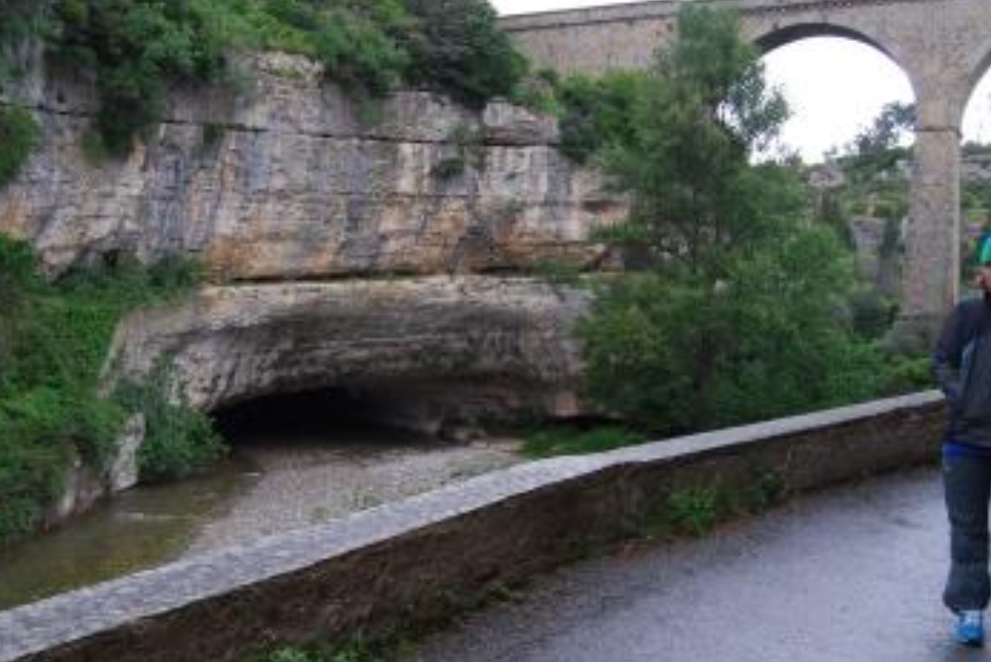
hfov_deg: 54.4
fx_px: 964
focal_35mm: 35
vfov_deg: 37.8
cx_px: 464
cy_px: 370
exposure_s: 1/60
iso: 200
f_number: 5
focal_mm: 18
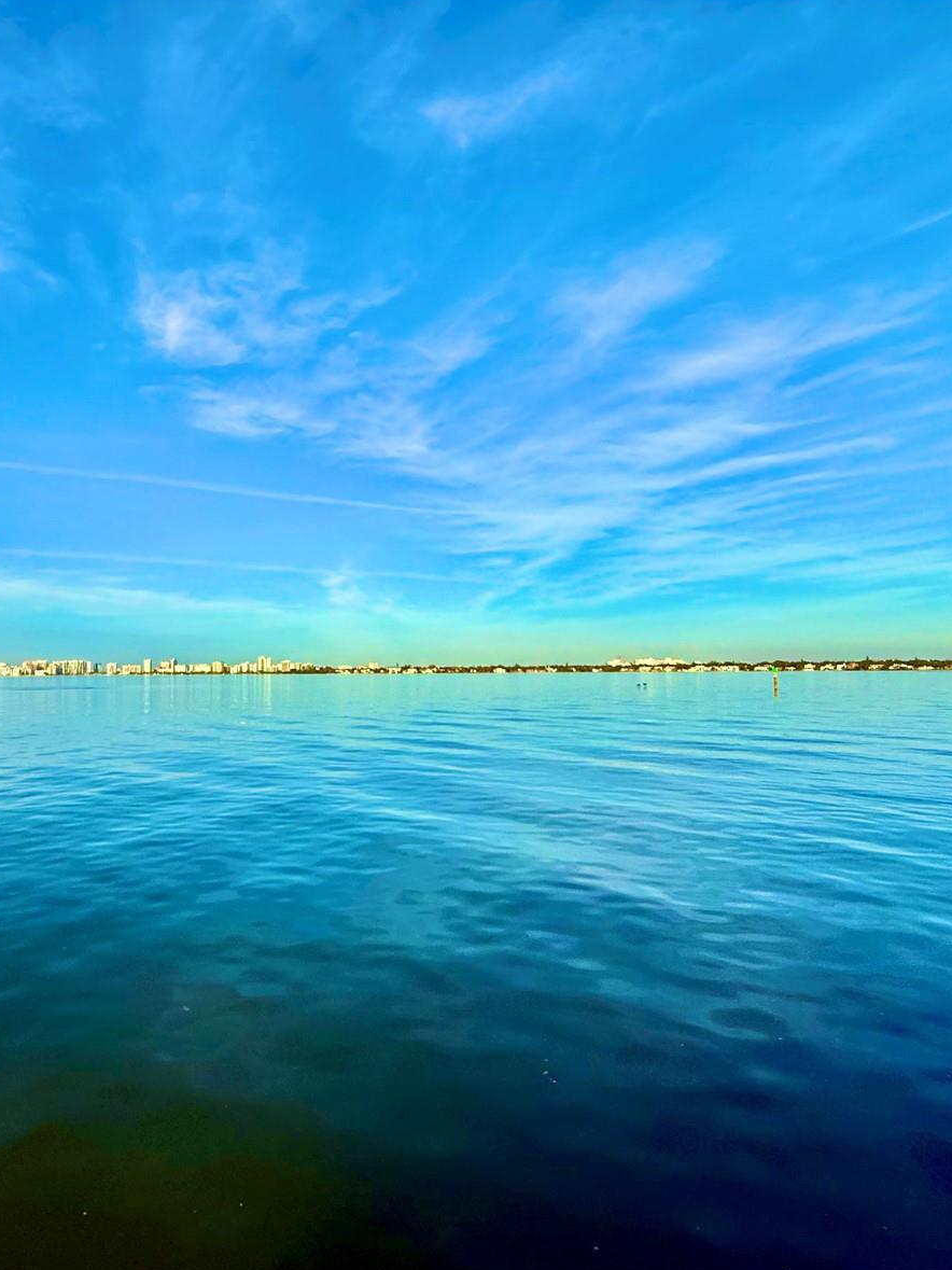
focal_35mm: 19
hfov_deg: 66.8
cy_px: 637
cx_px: 317
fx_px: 697
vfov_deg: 84.7
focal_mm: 2.22
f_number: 2.2
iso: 50
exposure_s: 1/2506
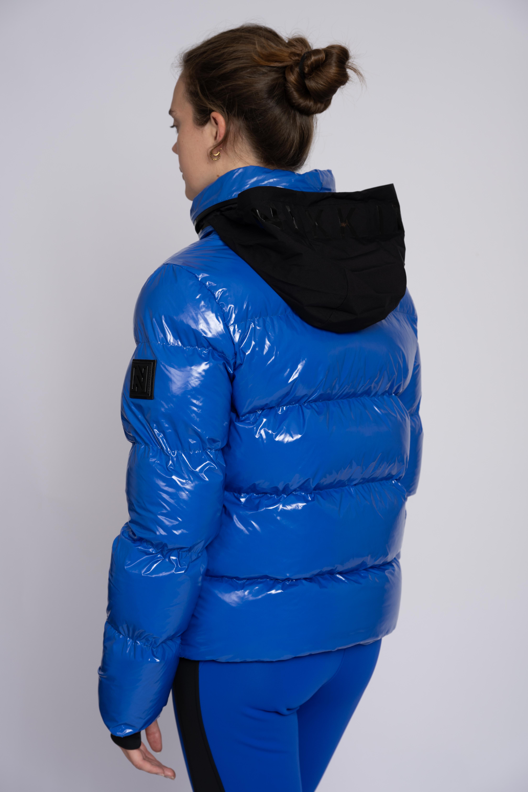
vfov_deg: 32.9
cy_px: 396
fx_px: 1342
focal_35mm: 61
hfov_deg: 22.3
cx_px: 264
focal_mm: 61
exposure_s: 1/200
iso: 125
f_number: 7.1
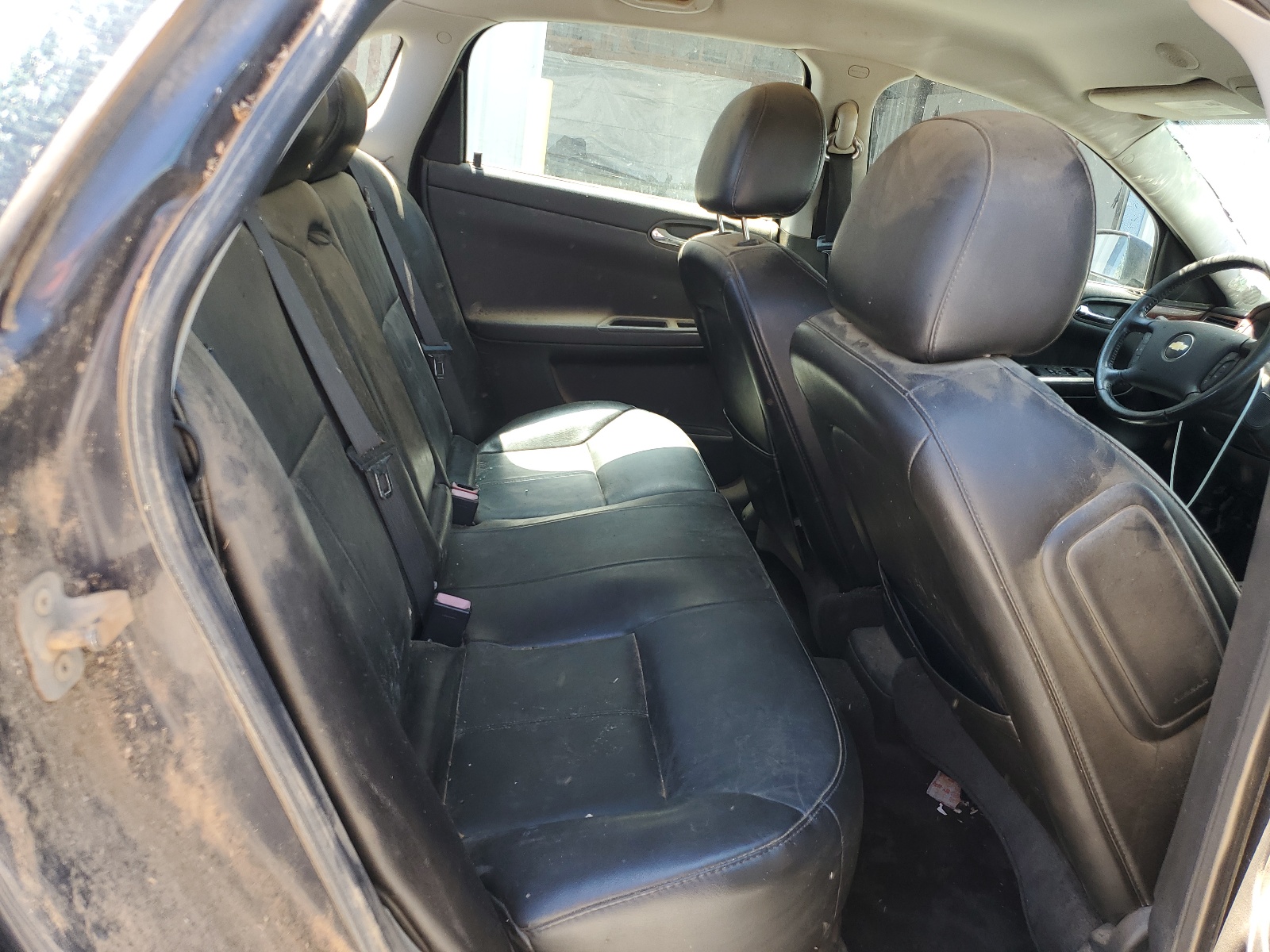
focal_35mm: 26
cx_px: 635
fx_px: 954
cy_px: 476
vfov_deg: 53.1
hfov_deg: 67.3
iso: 50
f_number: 1.5
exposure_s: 1/175
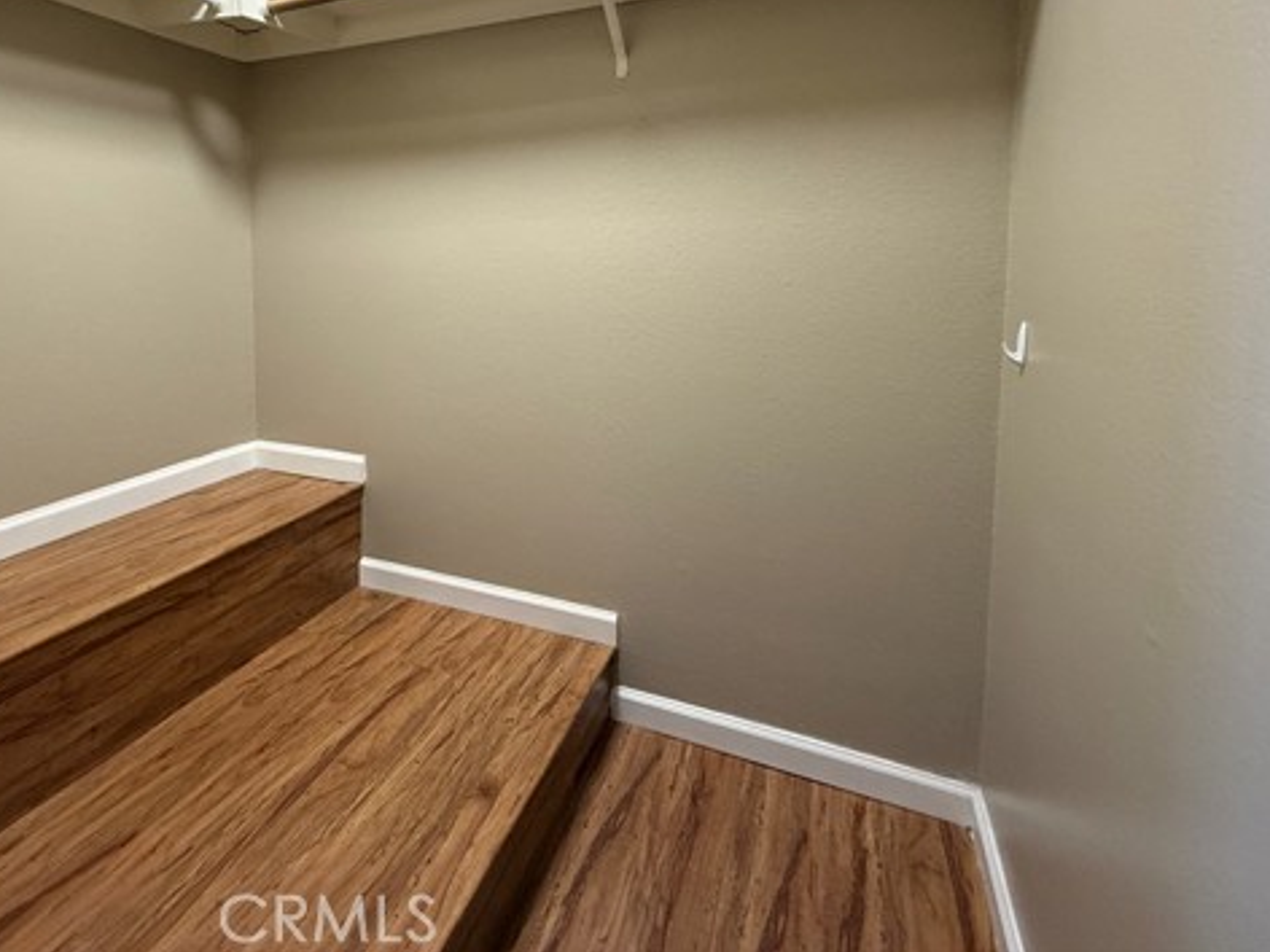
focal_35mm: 19
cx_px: 522
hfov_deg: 83.8
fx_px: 697
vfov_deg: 66.7
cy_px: 312
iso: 400
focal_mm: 2.22
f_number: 2.2
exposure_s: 1/60
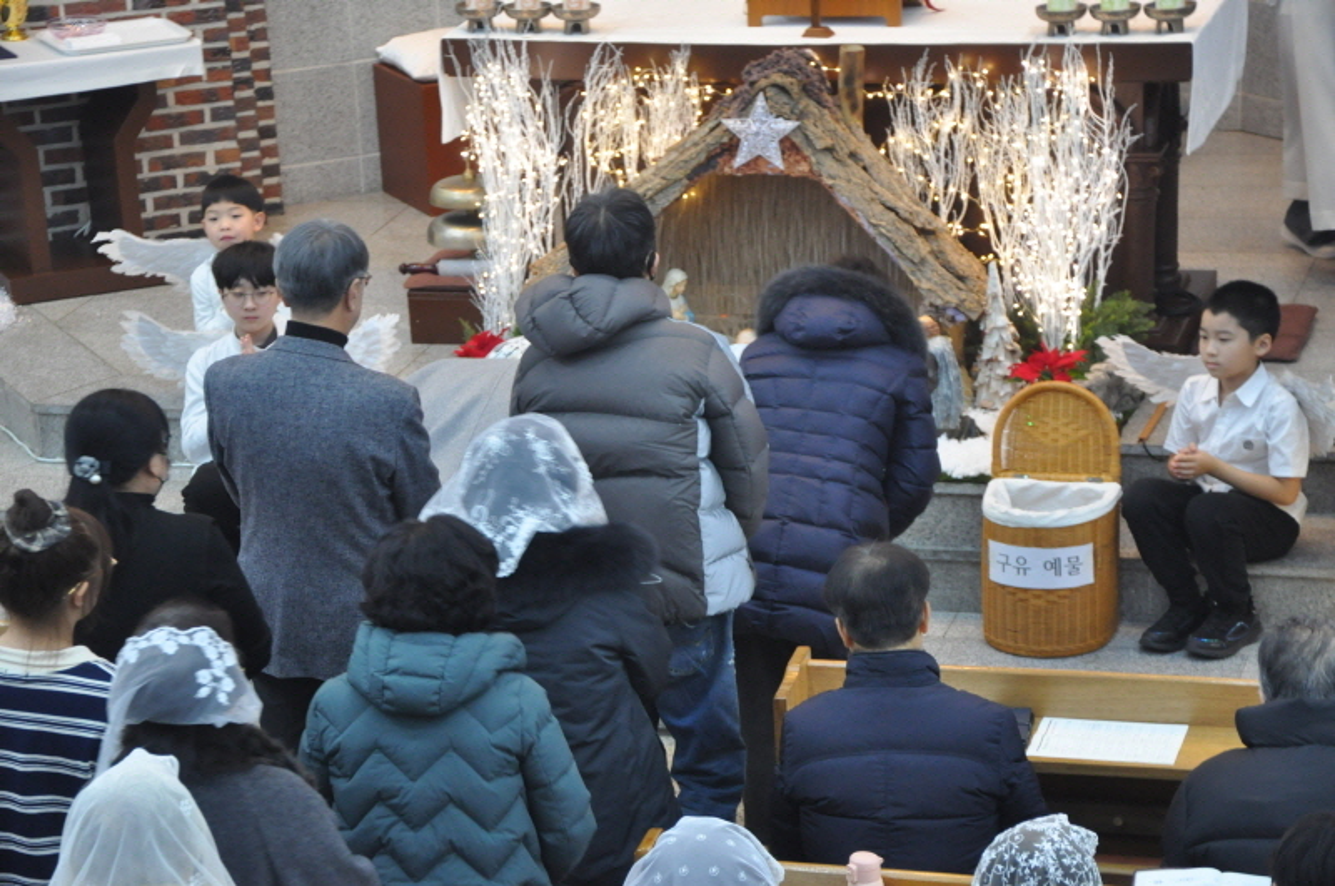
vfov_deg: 12.1
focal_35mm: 112
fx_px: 4166
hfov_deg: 18.2
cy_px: 443
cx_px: 668
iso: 1250
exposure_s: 1/30
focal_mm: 75
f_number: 5.3
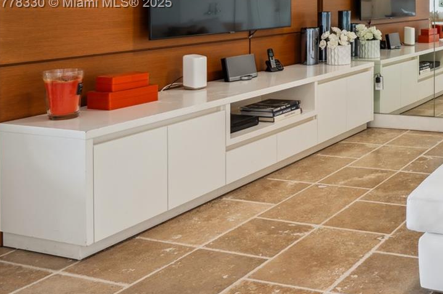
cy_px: 4
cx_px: 468
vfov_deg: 26.1
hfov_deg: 35.5
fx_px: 602
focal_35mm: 49
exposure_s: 1/15
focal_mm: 22
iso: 250
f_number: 8
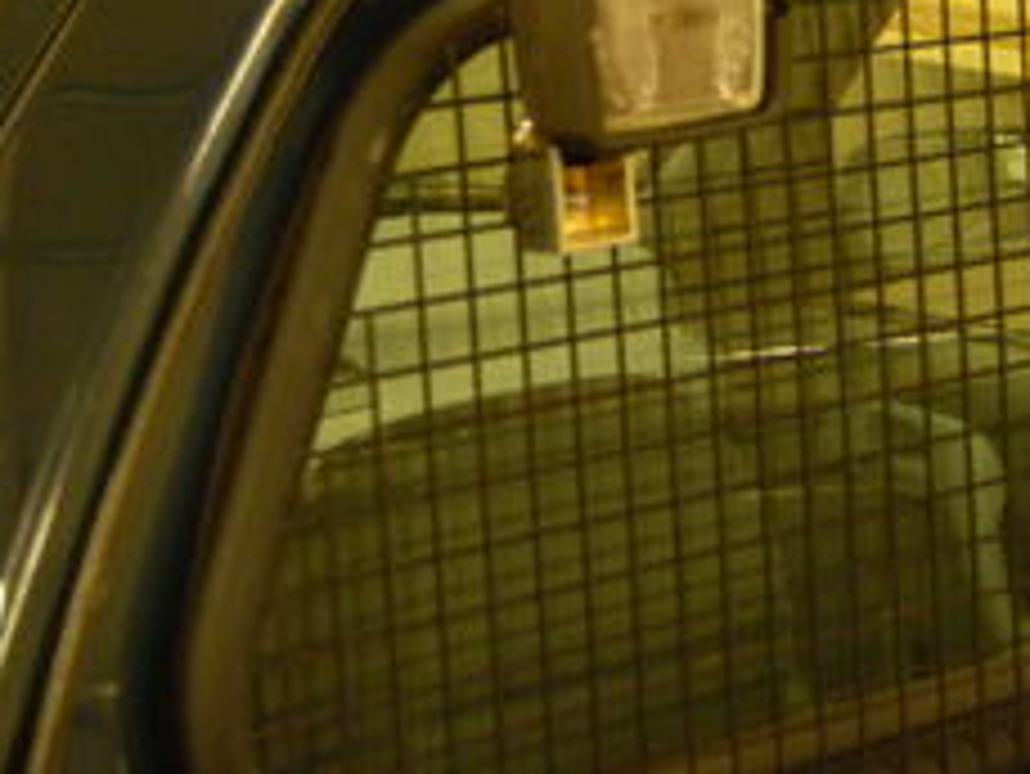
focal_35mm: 121
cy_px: 117
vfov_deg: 12.2
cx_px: 756
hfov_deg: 16.2
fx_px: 3602
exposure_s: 1/15
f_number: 4.5
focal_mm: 30
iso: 800
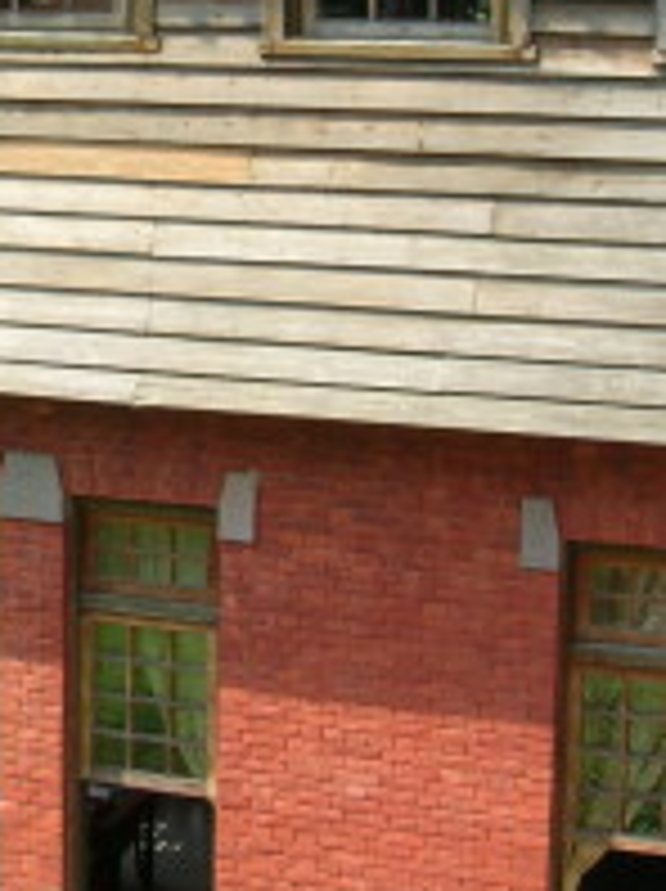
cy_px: 158
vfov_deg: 21.9
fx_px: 2262
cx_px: 135
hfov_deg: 16.6
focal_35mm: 88
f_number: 4.9
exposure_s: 1/138
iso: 50
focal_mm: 5.7
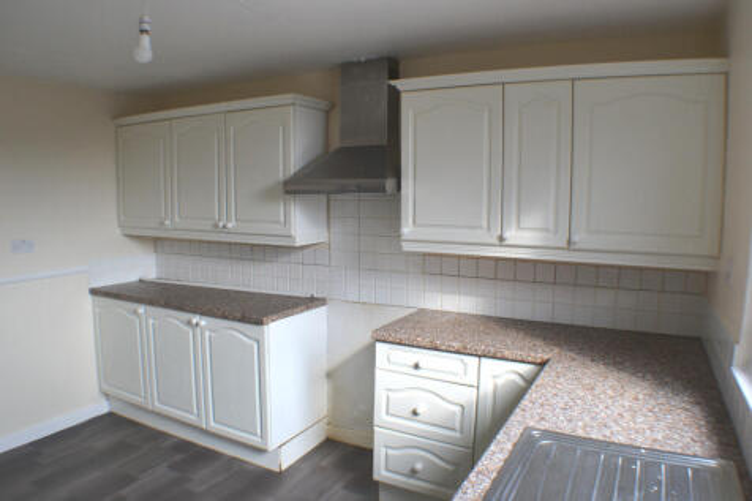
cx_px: 376
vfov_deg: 43.6
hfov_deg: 61.9
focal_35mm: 30
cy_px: 250
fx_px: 626
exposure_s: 1/125
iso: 360
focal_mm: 20
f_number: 5.6
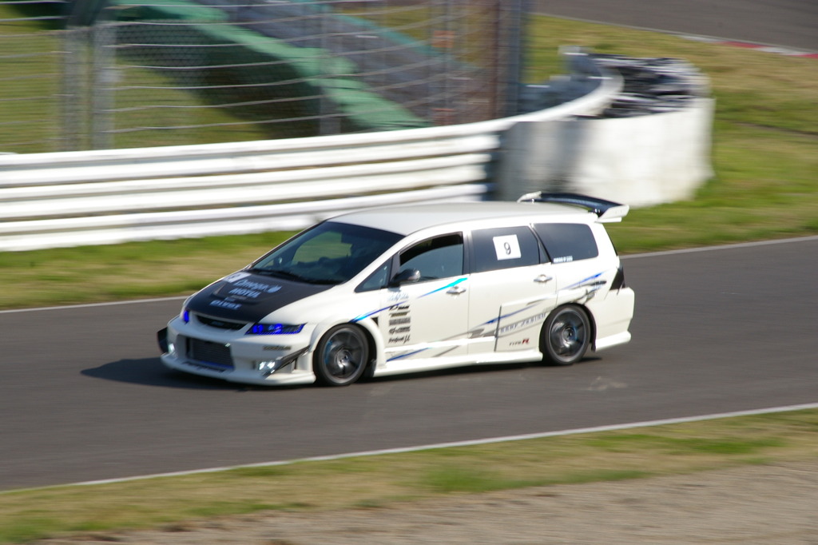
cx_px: 409
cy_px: 272
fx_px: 5281
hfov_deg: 8.9
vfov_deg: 5.9
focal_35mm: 232
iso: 200
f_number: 16
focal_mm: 155
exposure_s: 1/125
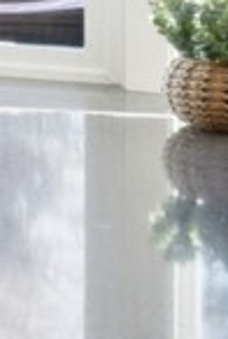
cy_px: -171
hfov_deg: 5.8
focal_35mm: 174
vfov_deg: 11.3
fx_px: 1645
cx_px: -874
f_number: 9
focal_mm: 10
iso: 250
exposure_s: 1/20
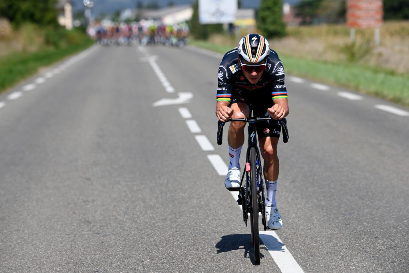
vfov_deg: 7.4
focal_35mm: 185
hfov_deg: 11.1
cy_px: 136
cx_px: 204
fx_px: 2102
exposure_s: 1/3200
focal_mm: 185
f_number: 5
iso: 320
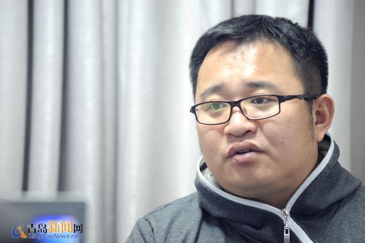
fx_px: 2026
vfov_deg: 6.9
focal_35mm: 200
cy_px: 122
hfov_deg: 10.3
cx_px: 182
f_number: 3.2
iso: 2500
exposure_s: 1/40
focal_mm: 200
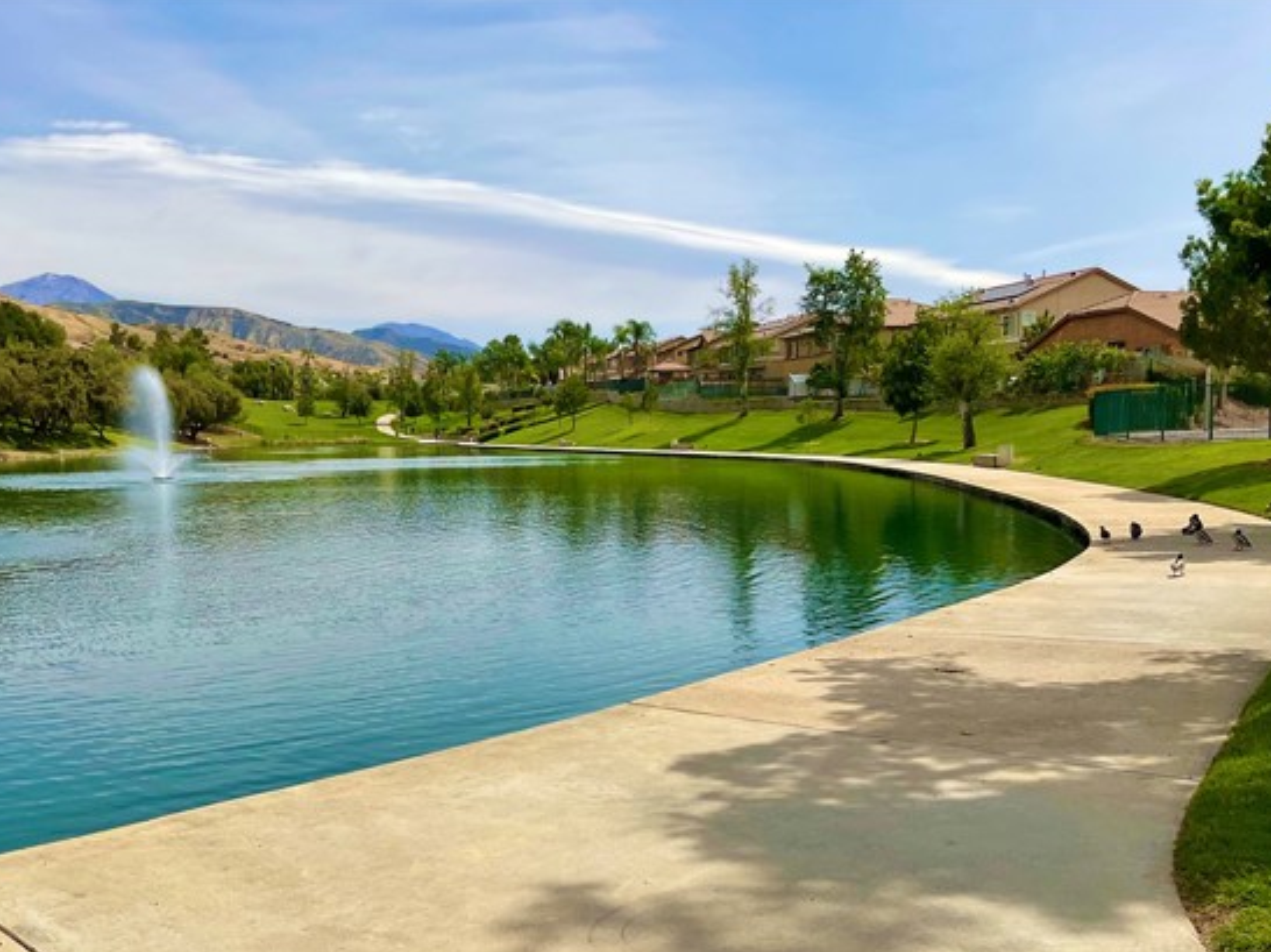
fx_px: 1248
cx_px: 596
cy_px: 552
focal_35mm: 34
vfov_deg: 41.6
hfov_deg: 53.9
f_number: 1.8
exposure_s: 1/3788
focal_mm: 3
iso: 16
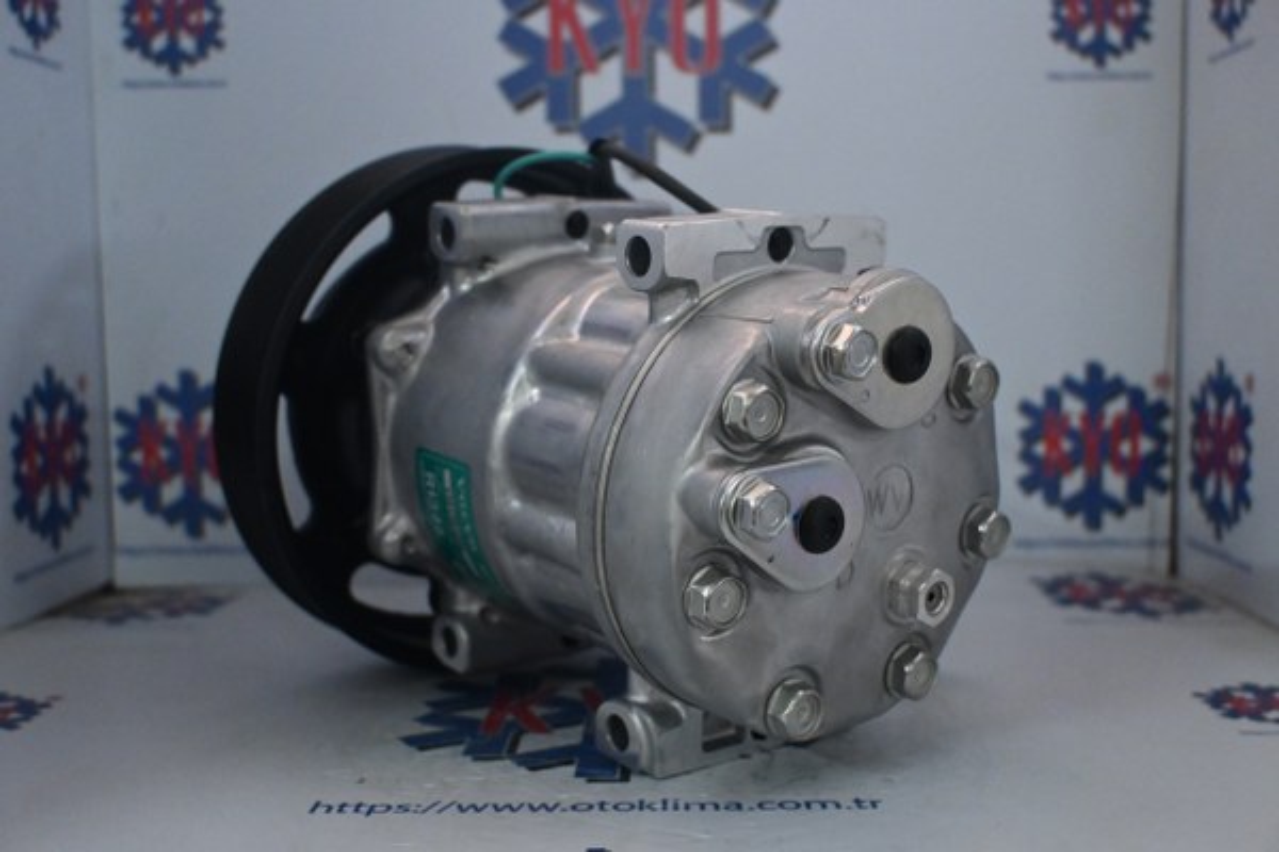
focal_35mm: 38
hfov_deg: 51.3
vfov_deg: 35.5
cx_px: 640
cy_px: 426
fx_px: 1332
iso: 4000
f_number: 4.2
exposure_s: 1/60
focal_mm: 25
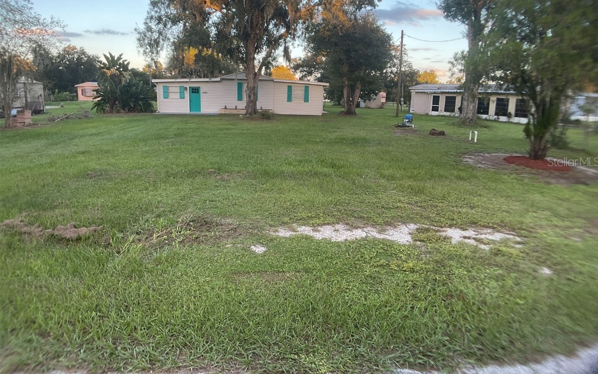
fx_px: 505
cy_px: 161
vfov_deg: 40.5
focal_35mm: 31
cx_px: 301
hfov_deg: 61.2
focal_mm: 3
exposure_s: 1/120
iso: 40
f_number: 1.8
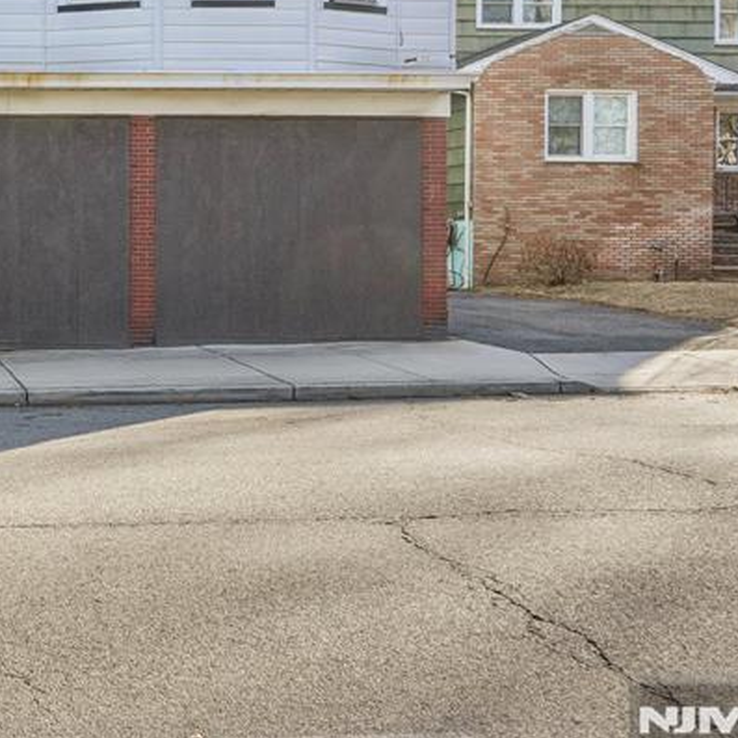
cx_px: -134
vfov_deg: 34.7
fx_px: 1136
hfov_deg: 30.8
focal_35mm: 47
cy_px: 130
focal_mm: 21.5
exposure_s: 1/80
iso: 100
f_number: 8
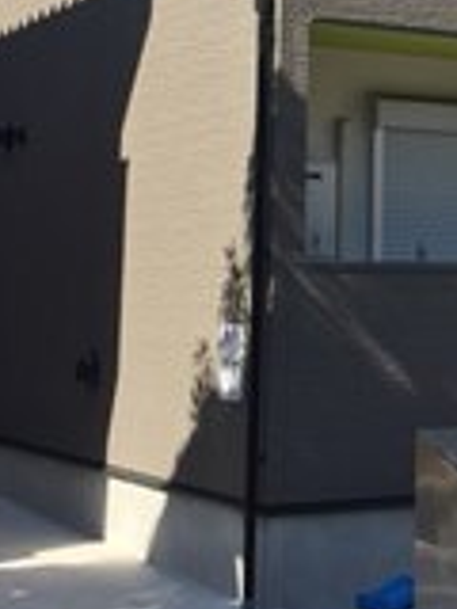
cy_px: 0
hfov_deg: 16.8
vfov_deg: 21.7
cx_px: 396
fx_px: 1531
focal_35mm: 87
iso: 32
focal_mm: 4.15
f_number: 2.2
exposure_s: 1/842
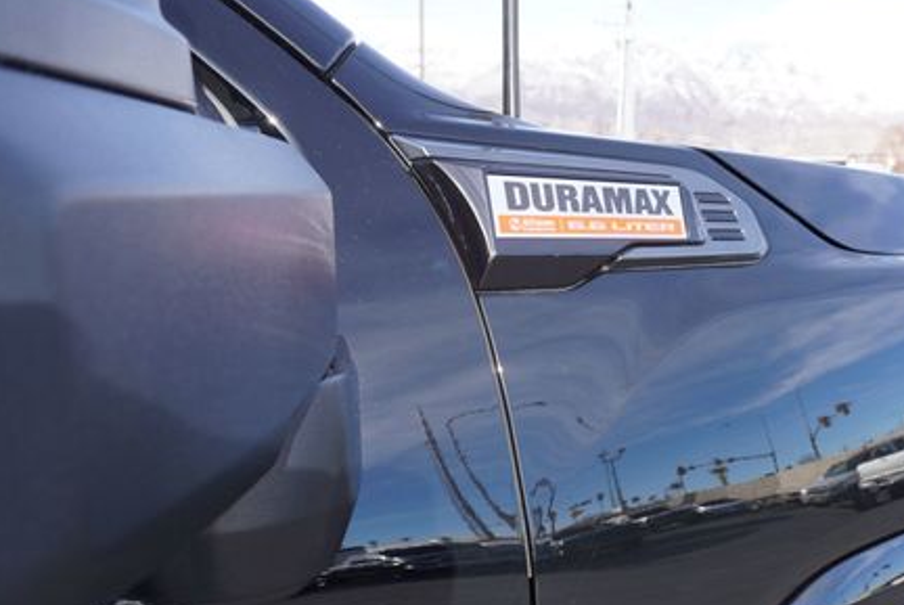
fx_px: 949
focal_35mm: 38
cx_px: 659
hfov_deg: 49.3
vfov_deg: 35.1
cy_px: 396
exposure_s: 1/125
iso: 100
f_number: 5.6
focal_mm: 17
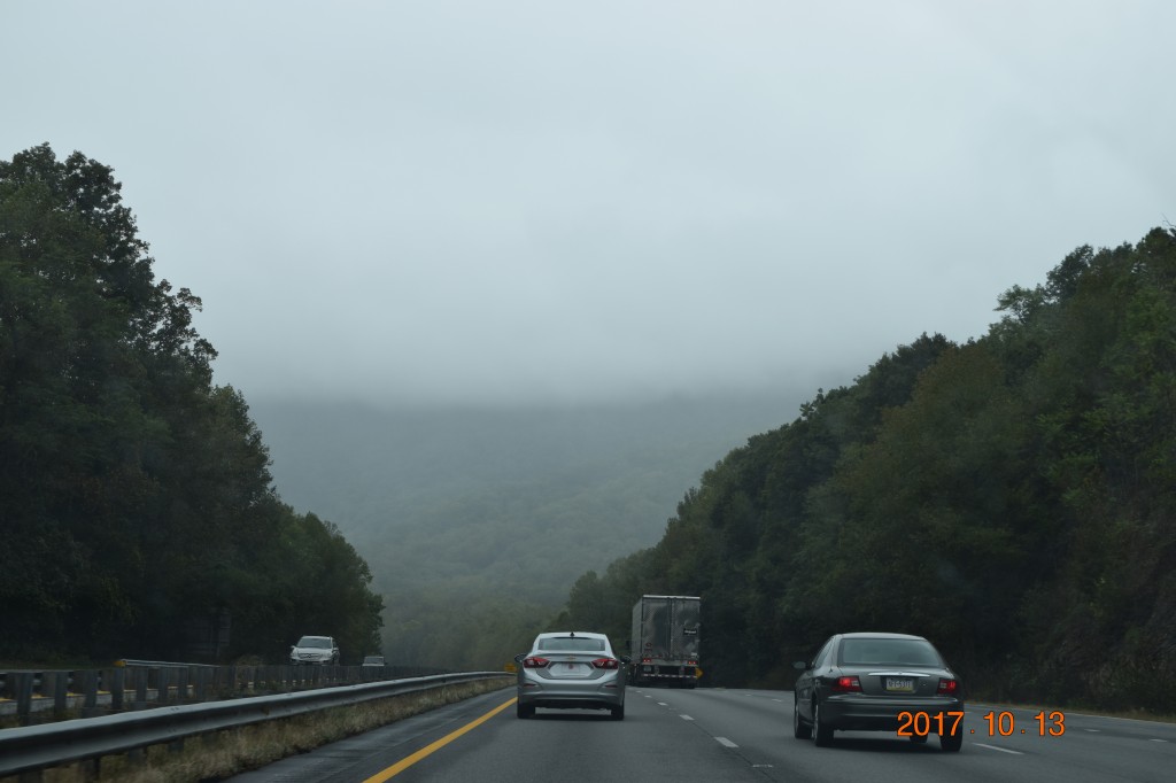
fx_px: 2351
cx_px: 588
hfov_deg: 28.1
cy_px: 392
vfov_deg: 18.9
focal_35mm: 72
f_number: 8
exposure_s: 1/250
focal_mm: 48
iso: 200
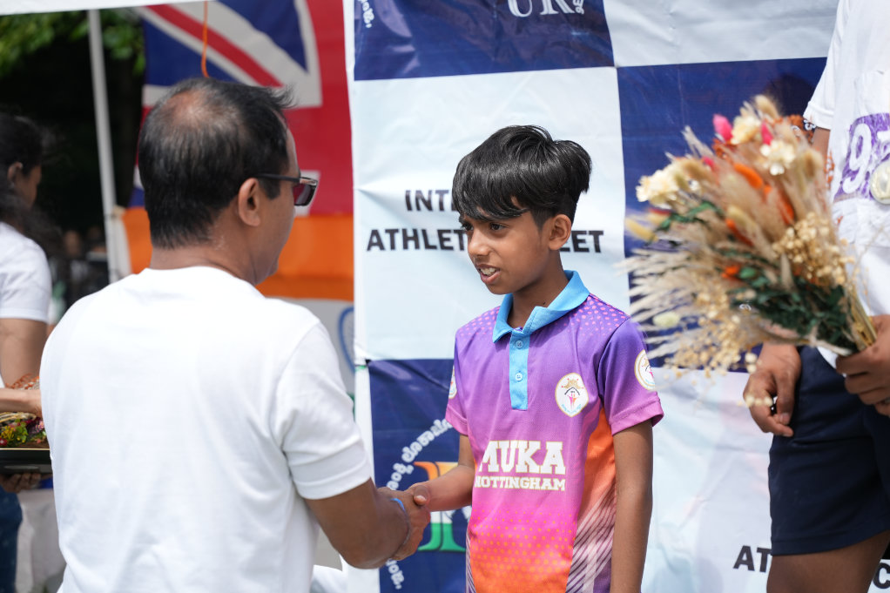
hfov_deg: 28.8
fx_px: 1730
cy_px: 296
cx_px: 445
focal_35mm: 70
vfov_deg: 19.5
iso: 250
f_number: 2.8
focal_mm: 70
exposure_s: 1/2500
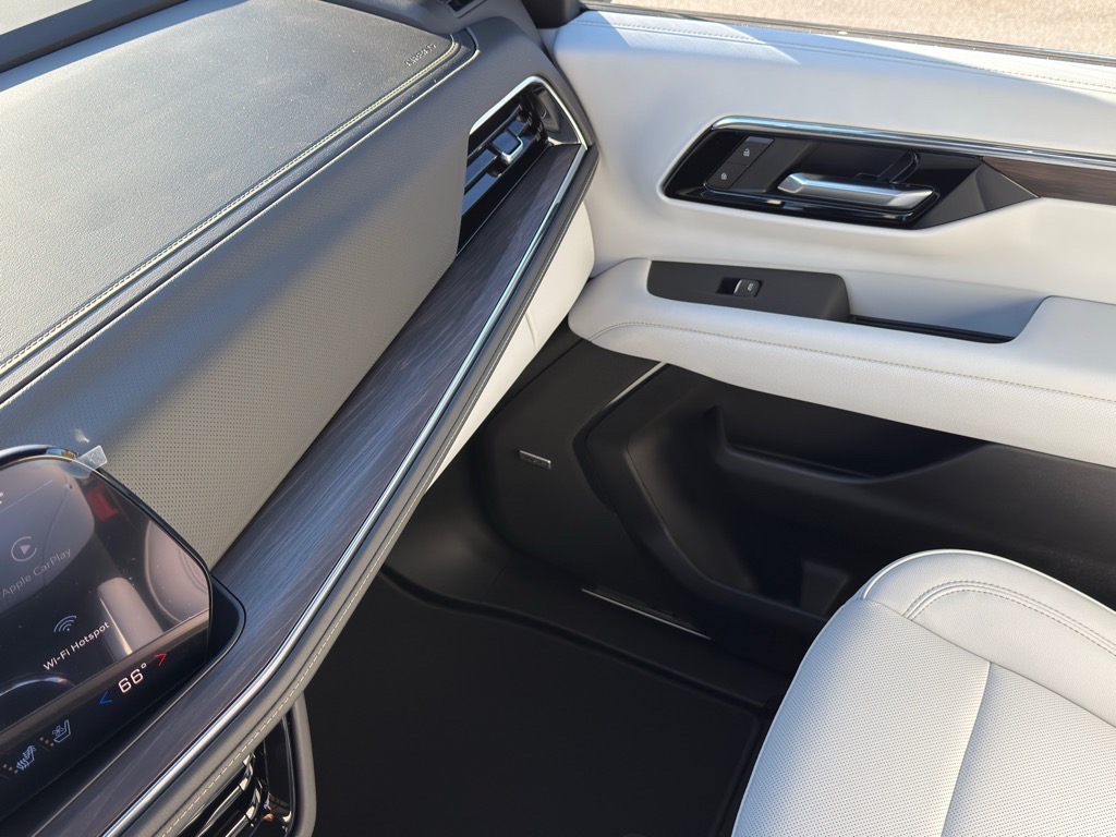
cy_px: 418
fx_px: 1128
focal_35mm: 35
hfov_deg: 52.6
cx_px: 558
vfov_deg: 40.7
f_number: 1.78
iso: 80
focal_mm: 6.76
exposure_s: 1/273
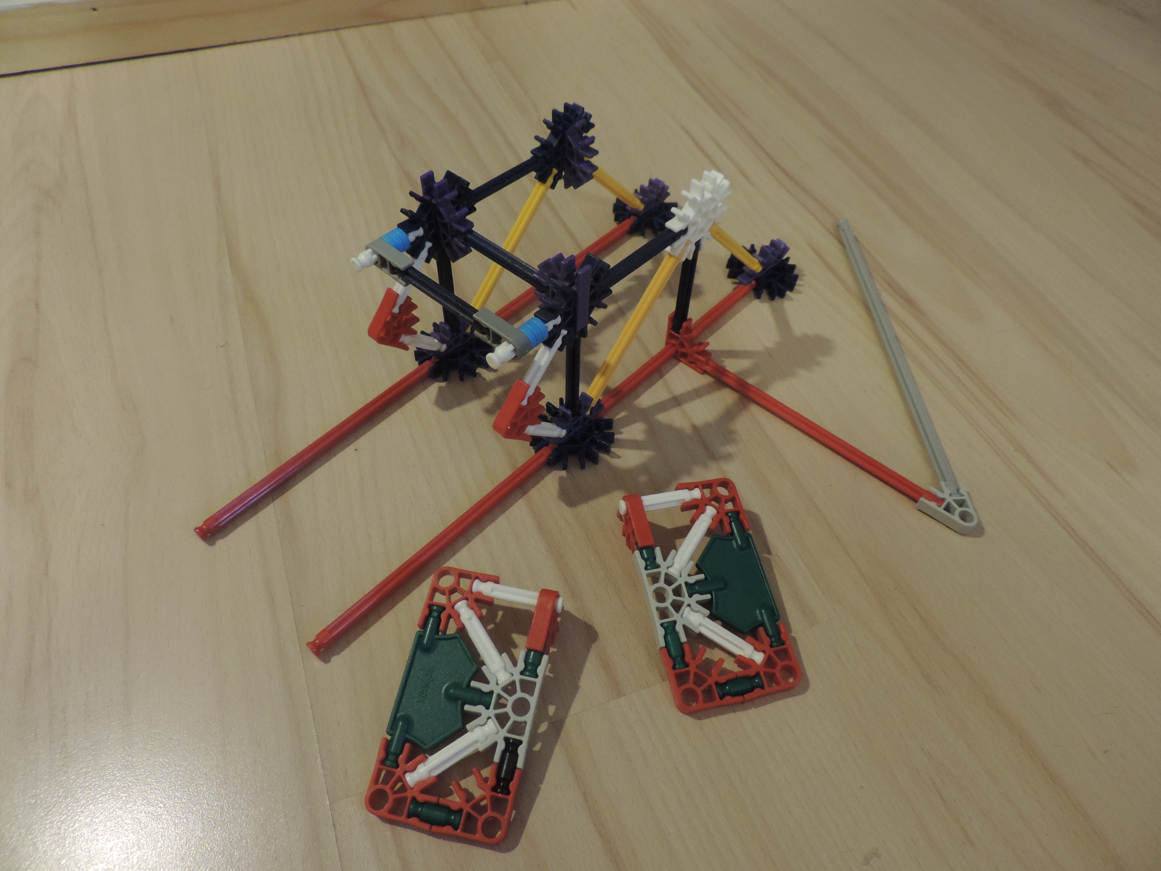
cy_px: 436
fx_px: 805
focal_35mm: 24
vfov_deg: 56.8
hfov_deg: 71.6
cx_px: 580
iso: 400
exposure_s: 1/13
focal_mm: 4.3
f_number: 3
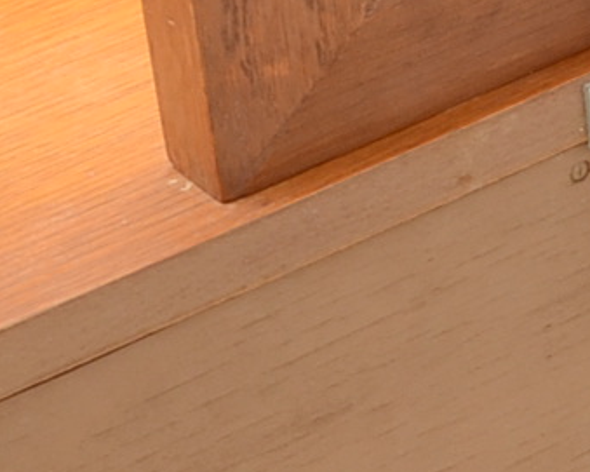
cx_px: 1250
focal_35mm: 286
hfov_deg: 6.5
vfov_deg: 5.4
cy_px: 552
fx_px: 4993
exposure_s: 1/160
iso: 250
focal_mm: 28
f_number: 10
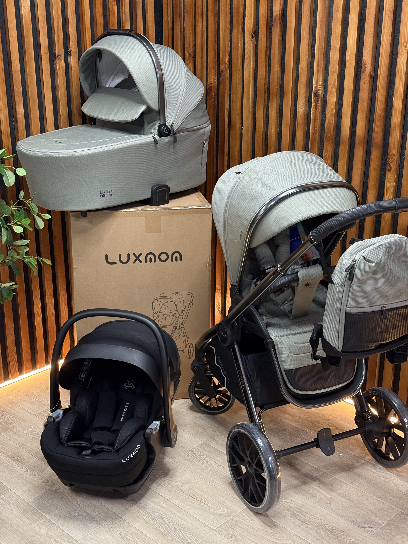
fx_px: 754
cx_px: 204
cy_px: 272
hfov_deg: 30.3
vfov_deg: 39.7
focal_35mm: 48
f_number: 1.78
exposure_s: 1/50
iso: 250
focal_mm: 6.76
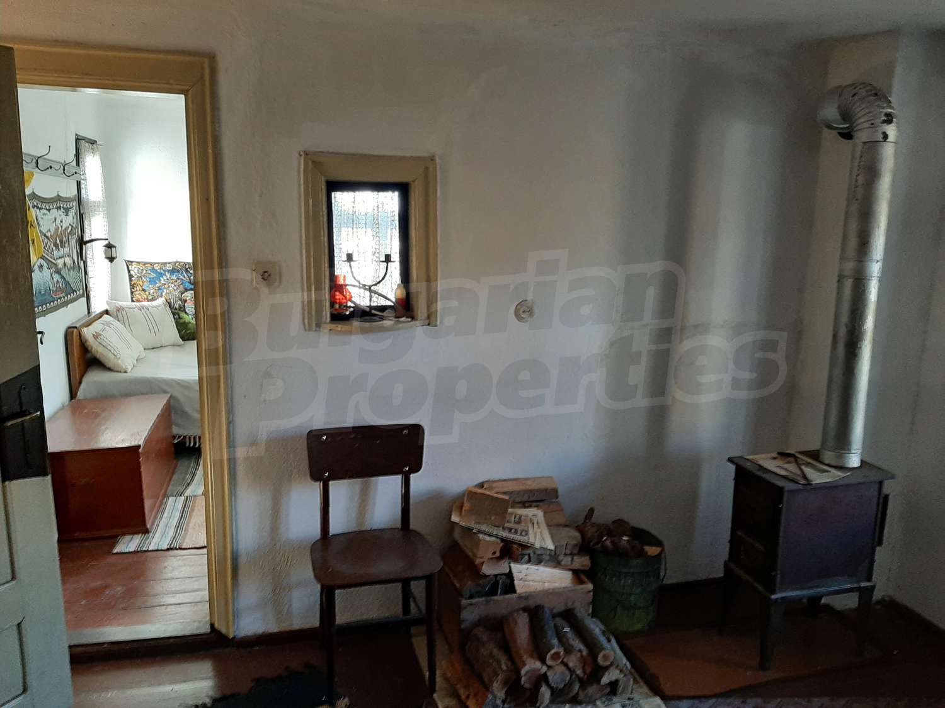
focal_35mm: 26
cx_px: 472
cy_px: 354
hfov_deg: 67.3
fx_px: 710
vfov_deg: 53.1
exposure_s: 1/33
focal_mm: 3.93
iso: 200
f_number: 1.7
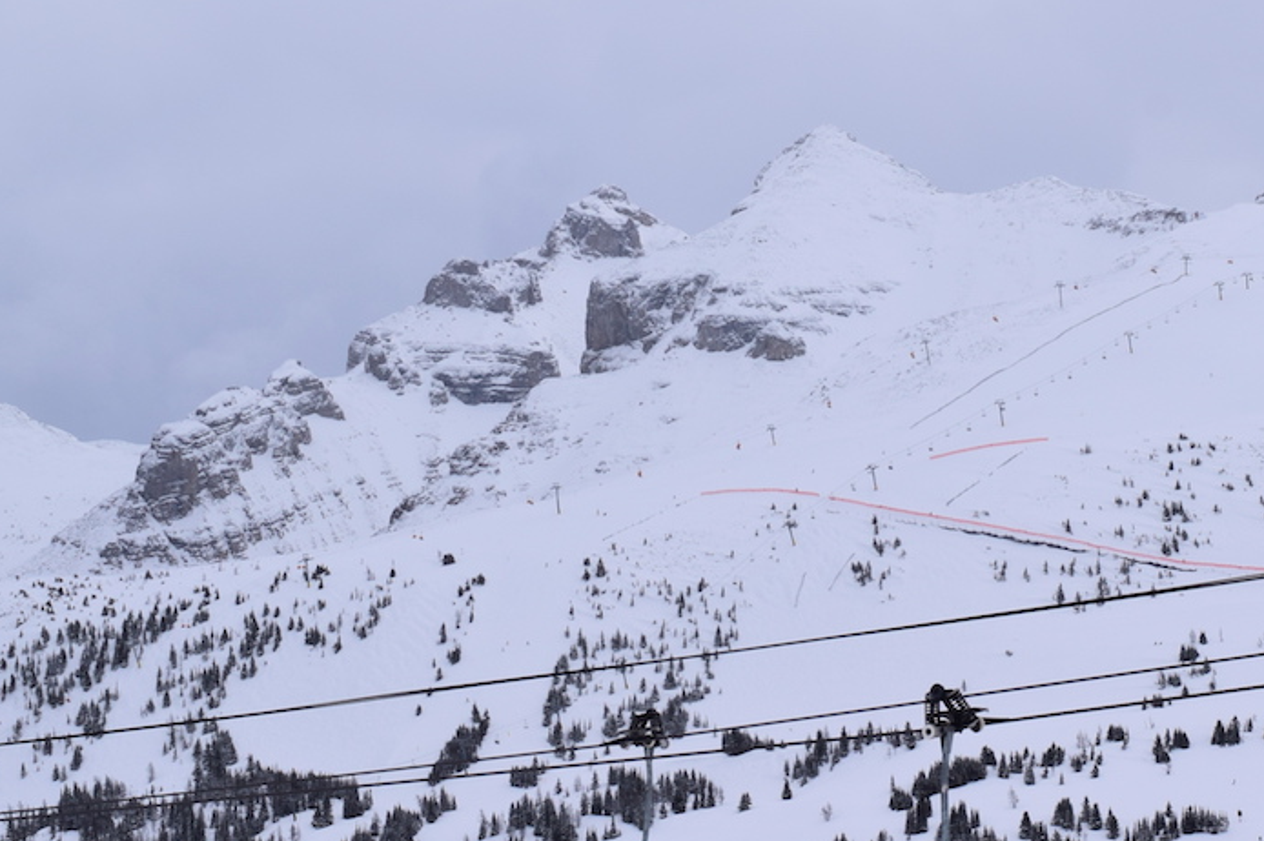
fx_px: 2913
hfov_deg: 24.3
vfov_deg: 16.4
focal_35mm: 83
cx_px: 920
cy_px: 451
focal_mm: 30
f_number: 13
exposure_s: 1/800
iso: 200
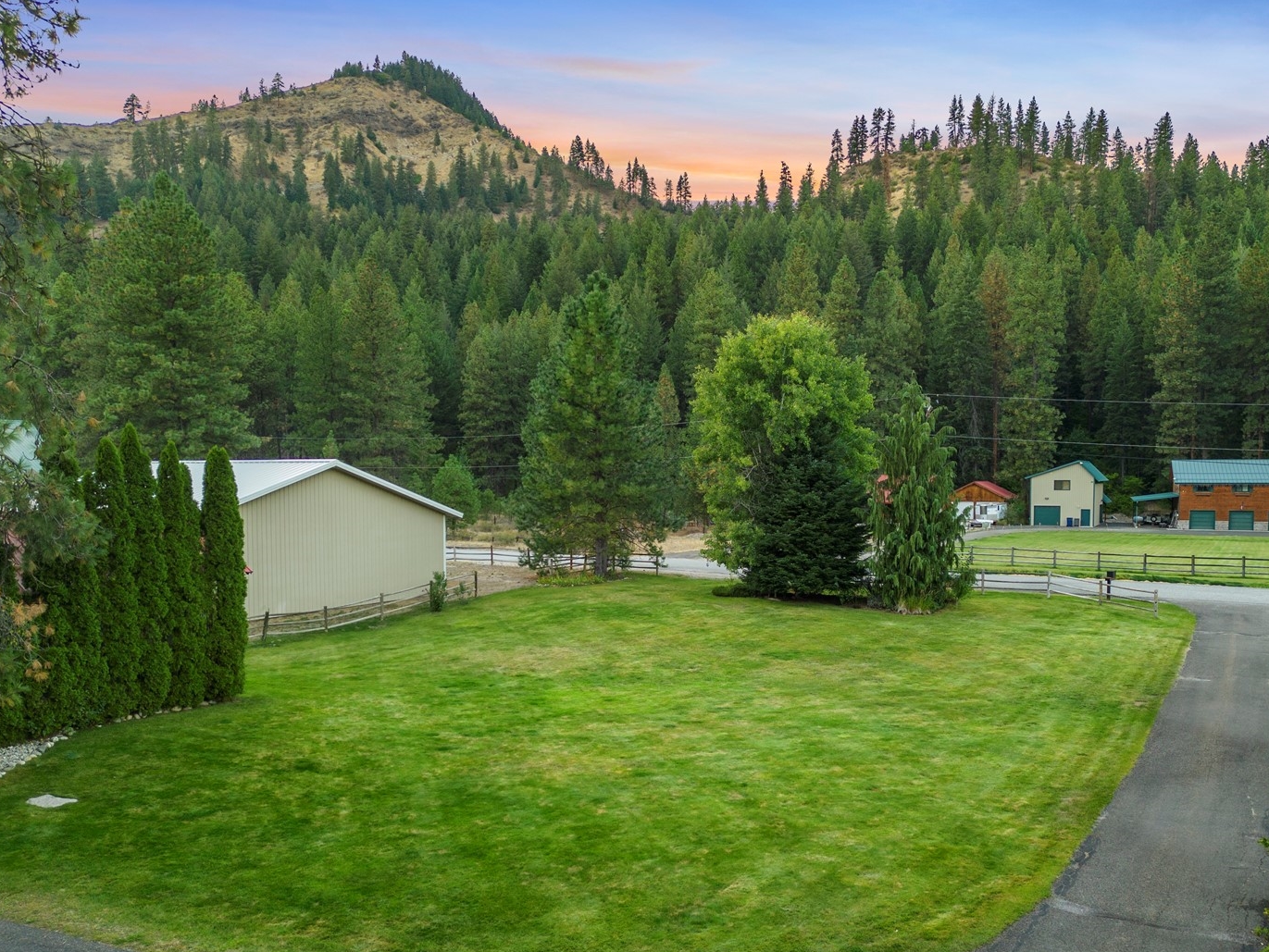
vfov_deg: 49.6
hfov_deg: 63.3
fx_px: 1027
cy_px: 538
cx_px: 686
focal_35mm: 28
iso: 100
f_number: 1.7
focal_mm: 6.72
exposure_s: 1/40
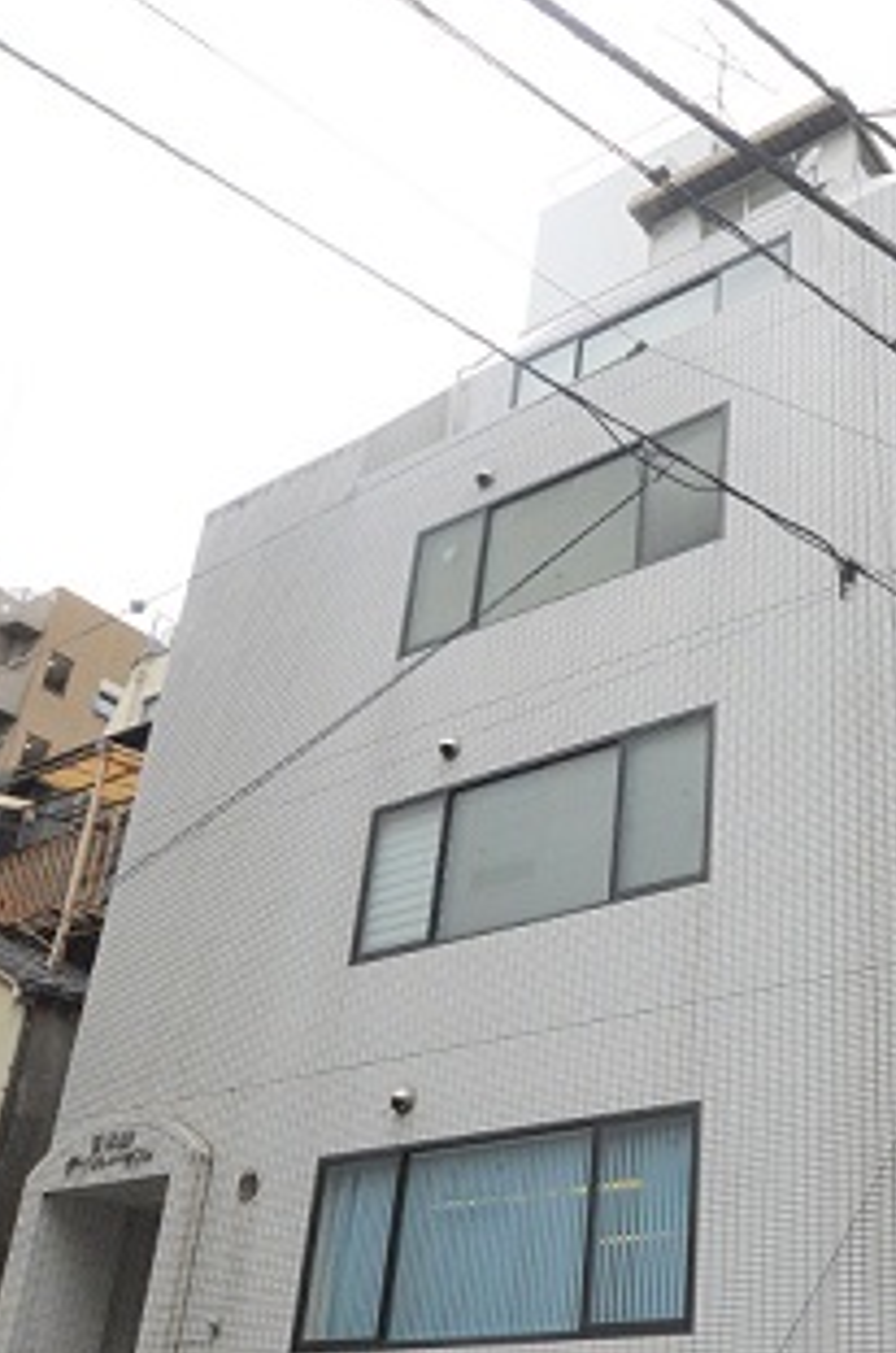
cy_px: 814
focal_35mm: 36
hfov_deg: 34.9
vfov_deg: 53.5
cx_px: 820
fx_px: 1332
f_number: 8
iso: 1600
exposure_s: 1/1250
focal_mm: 11.5
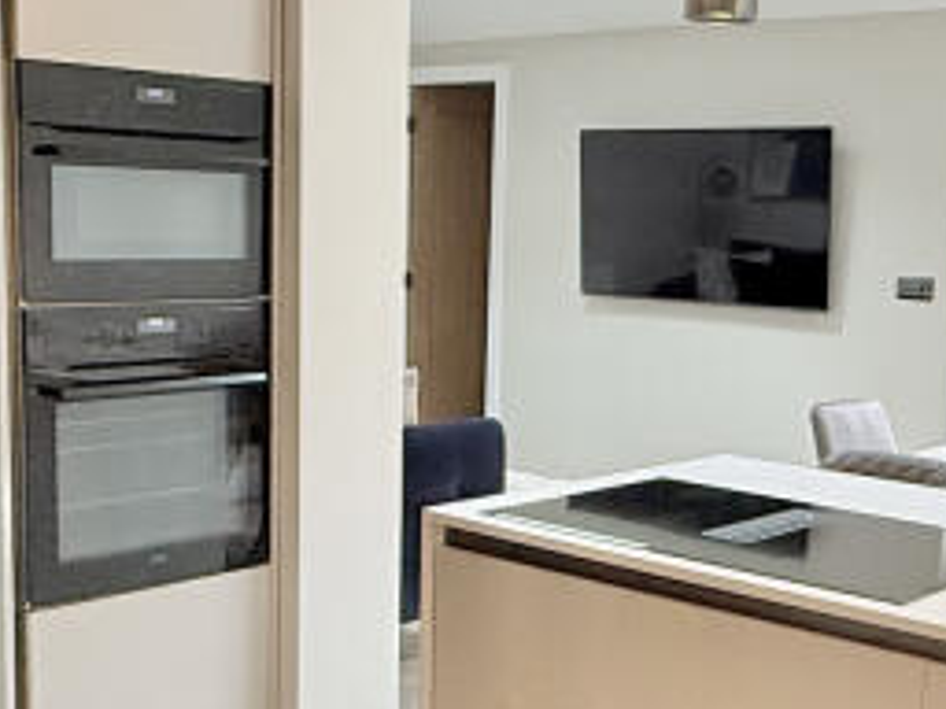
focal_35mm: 56
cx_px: 554
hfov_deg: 34.3
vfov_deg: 26.1
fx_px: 1530
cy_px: 425
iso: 250
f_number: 2.2
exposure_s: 1/99
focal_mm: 2.22
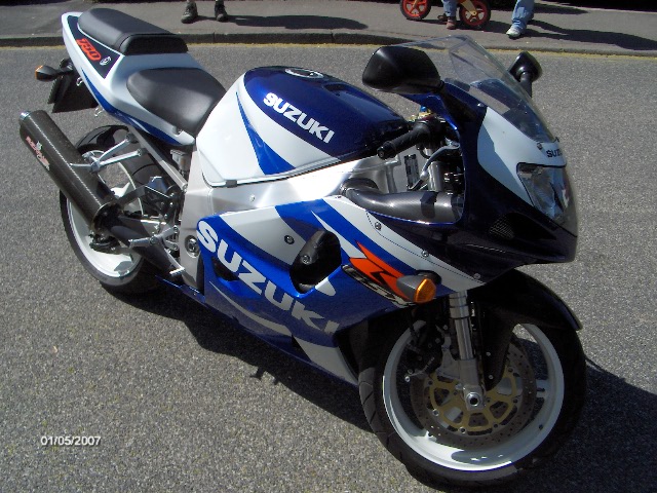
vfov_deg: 40.7
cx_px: 328
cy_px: 246
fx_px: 664
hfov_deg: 52.6
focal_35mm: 35
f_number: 4.3
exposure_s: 1/870
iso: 100
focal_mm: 5.8
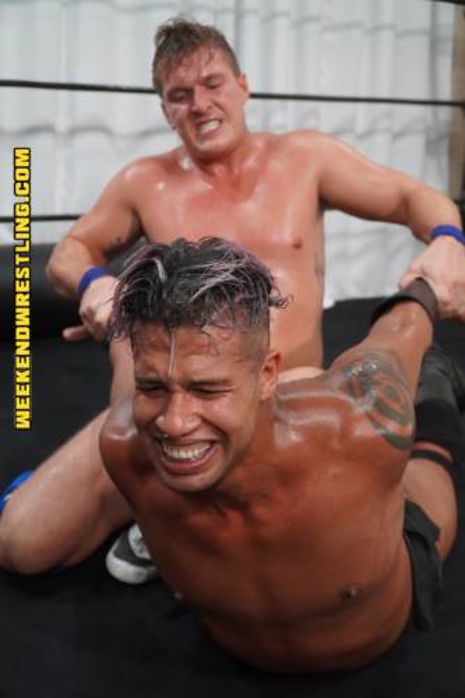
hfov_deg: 31.9
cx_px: 232
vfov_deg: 46.4
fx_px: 814
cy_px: 349
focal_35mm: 42
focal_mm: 28
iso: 3200
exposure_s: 1/160
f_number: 4
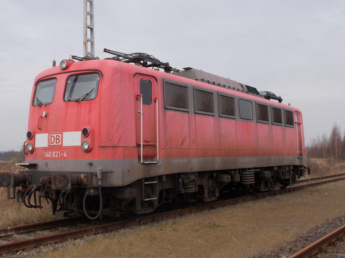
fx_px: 459
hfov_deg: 41.1
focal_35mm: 46
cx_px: 143
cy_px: 121
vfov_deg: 31.5
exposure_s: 1/400
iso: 80
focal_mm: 6.9
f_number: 3.9
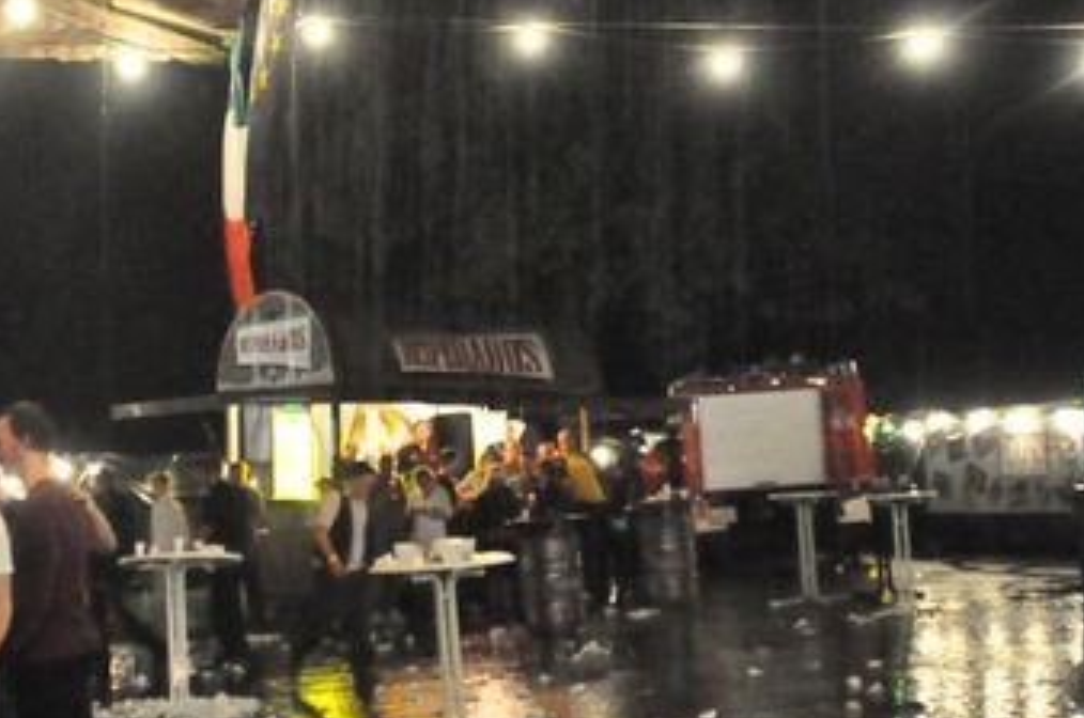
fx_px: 1923
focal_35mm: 64
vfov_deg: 21.1
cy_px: 223
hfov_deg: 31.1
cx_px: 327
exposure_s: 1/25
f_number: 3.5
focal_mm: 18
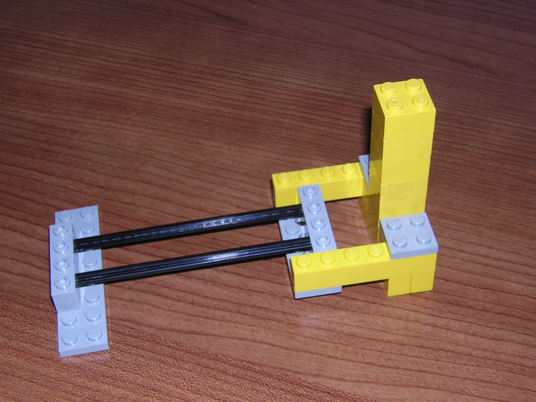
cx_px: 268
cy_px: 201
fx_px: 898
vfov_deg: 25.2
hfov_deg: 33.2
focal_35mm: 58
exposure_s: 1/60.1
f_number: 6.6
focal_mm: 7.6
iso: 100
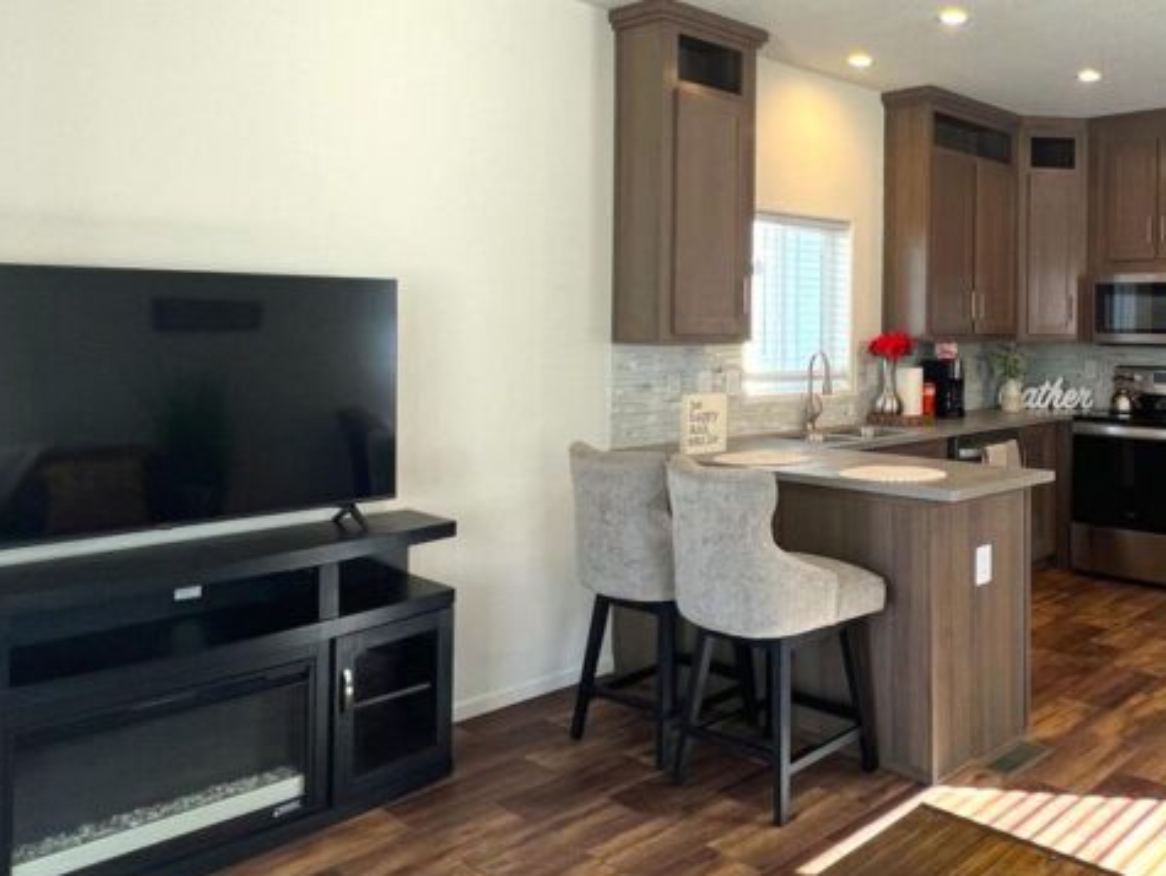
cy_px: 314
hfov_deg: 58.9
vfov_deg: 49.2
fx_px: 944
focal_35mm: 28
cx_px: 918
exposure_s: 1/120
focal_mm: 1.57
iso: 80
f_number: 1.8
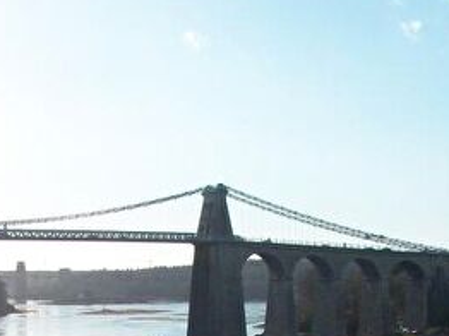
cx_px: 194
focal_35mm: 91
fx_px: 1179
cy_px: 400
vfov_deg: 15.6
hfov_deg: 21.5
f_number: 5.5
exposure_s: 1/500
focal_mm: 5.7
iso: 80
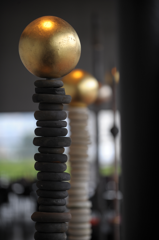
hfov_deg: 7.6
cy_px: 120
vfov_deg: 11.4
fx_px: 1194
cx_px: 80
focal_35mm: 180
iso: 400
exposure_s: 1/125
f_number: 2.8
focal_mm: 180
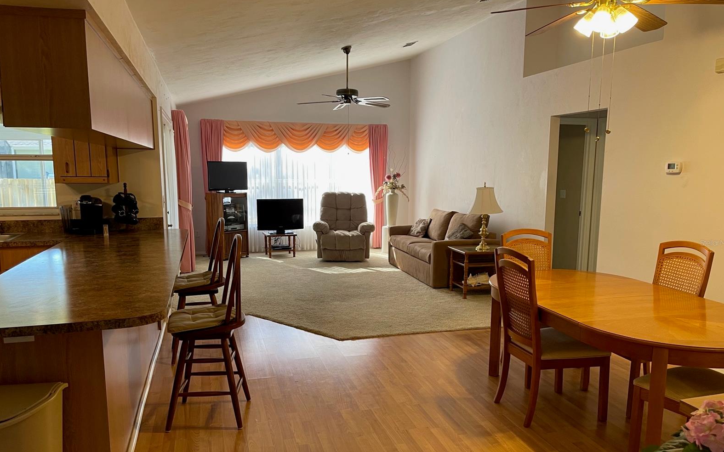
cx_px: 367
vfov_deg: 44.5
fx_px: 552
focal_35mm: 28
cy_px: 243
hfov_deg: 66.5
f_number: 1.6
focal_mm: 5.1
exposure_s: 1/60
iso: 100
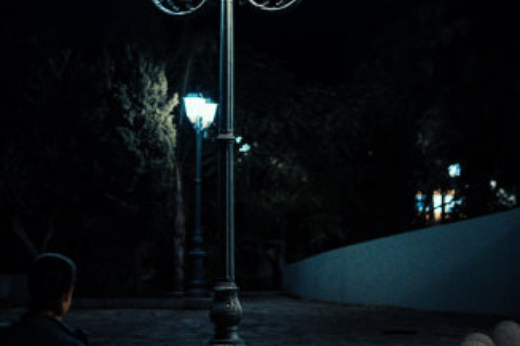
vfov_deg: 14.3
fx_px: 1357
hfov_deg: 21.7
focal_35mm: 94
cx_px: 242
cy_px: -3
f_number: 1.8
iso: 2000
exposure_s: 1/100
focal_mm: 50
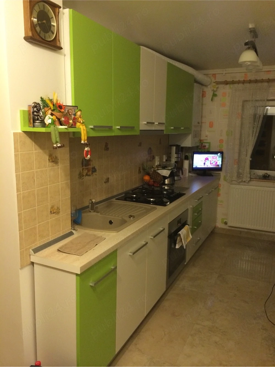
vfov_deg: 60.0
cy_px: 184
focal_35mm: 30
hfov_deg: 46.8
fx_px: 318
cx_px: 138
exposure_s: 1/33
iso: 320
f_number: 2.2
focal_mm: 4.12
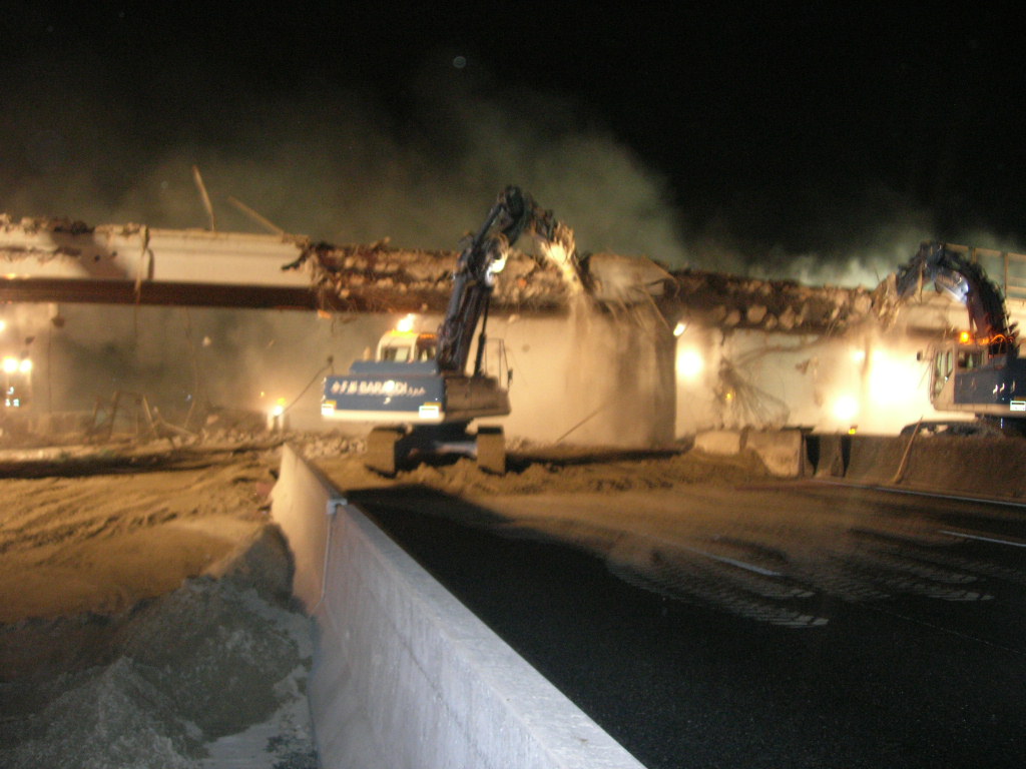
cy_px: 384
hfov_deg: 49.0
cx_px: 513
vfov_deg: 37.7
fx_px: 1126
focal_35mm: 38
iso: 200
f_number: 2.8
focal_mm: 7.8
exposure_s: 1/6.7
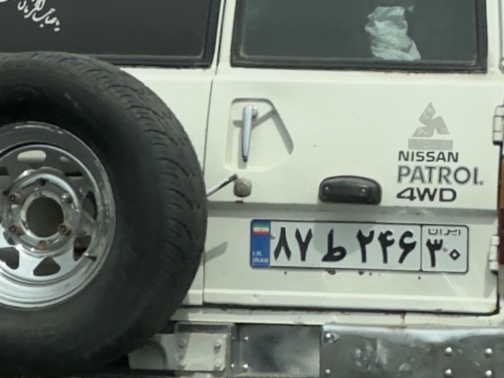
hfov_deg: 10.1
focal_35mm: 195
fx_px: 2838
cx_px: 410
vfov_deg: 7.6
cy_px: 193
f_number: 2.8
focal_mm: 9
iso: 25
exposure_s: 1/927
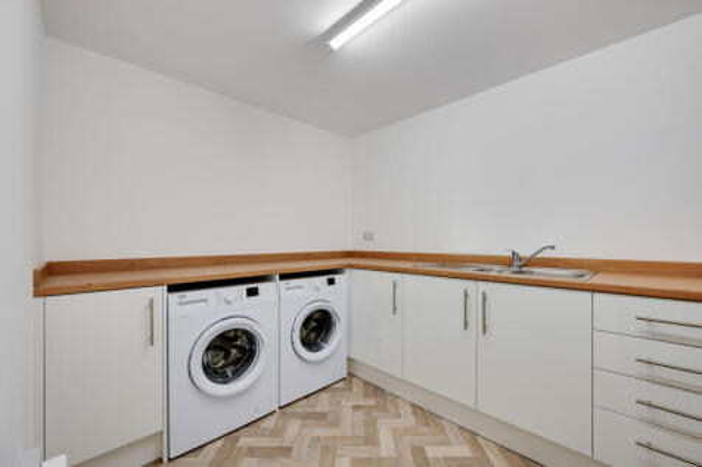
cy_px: 234
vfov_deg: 81.2
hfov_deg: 104.3
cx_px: 351
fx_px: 273
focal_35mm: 14
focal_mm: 14
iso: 200
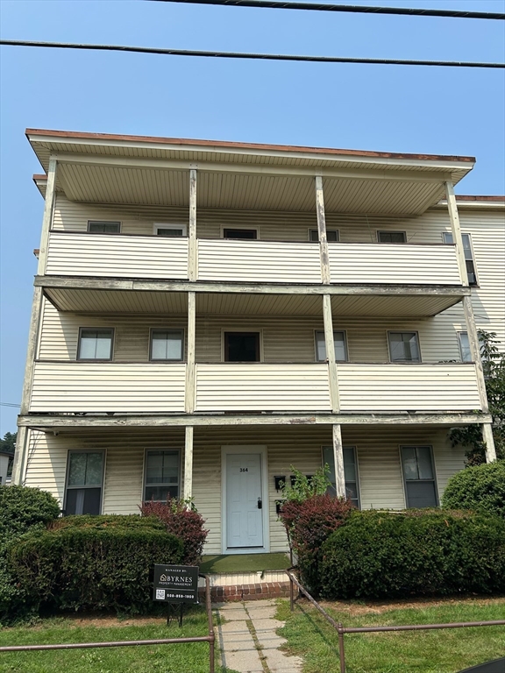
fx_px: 506
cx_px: 252
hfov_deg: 53.1
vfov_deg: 67.3
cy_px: 336
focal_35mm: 26
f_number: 1.5
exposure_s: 1/5319
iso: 50
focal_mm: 5.7
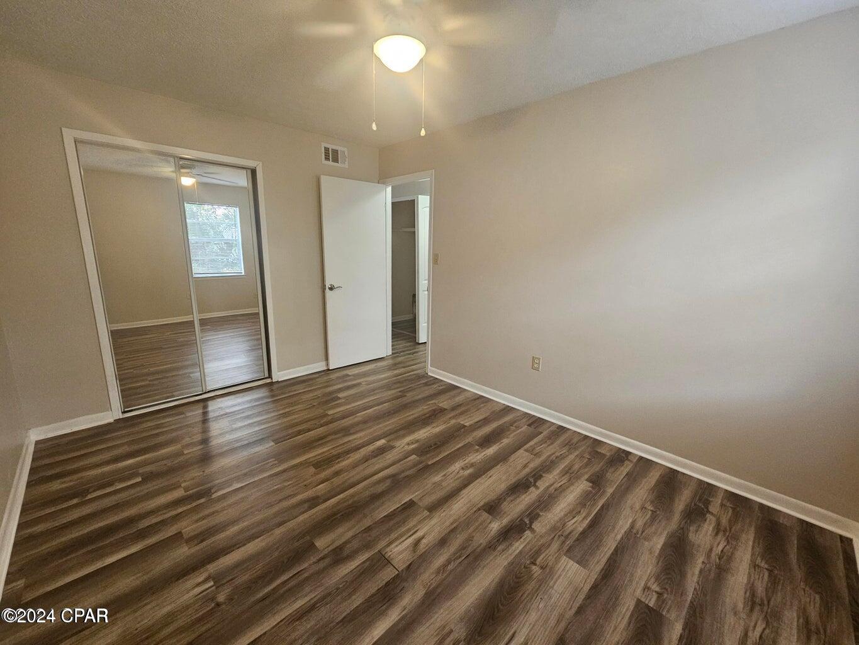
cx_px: 430
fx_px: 323
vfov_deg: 89.9
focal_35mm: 13
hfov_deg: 106.2
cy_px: 322
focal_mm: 2.2
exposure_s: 1/40
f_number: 2.2
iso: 320
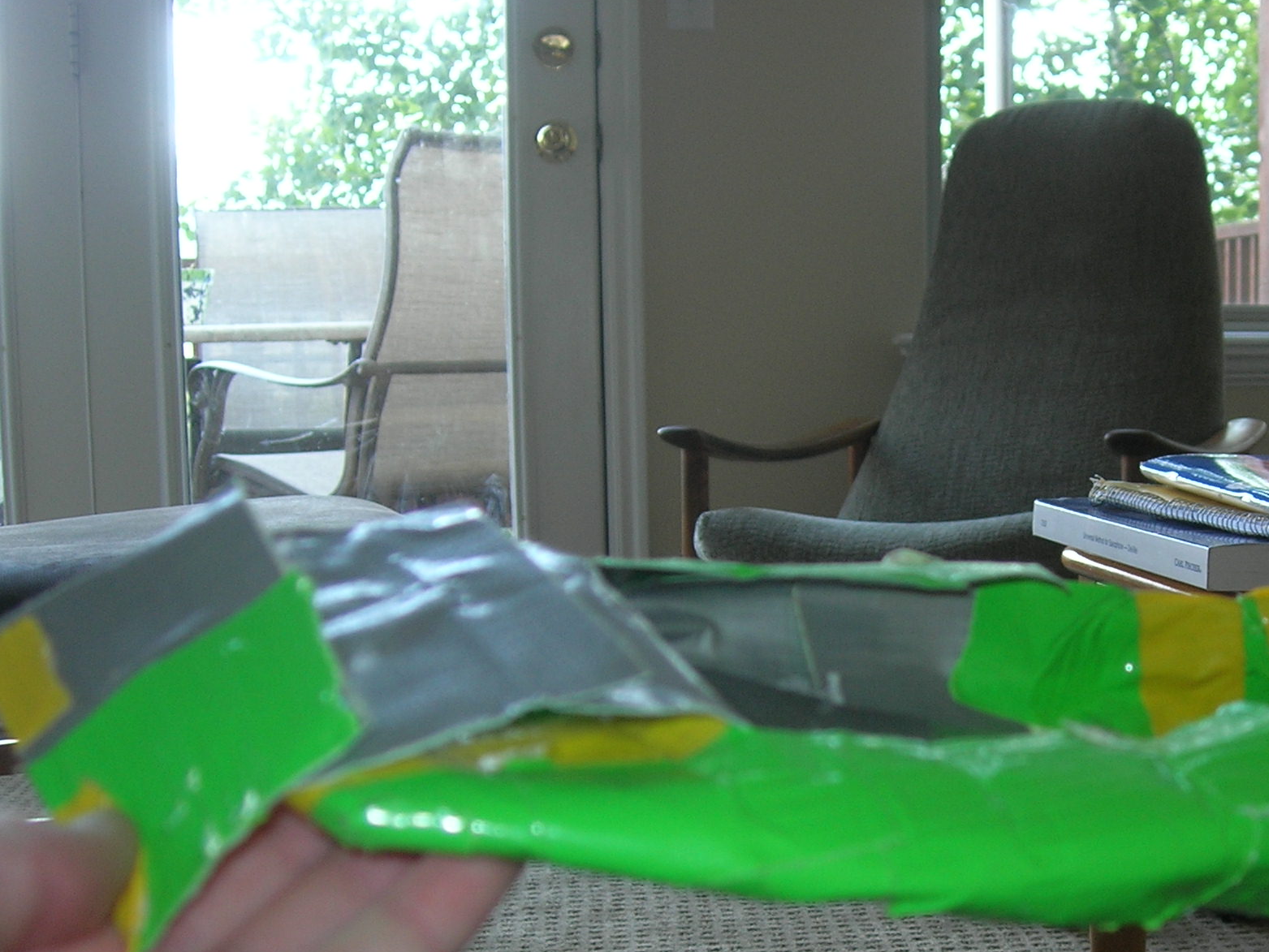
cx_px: 1000
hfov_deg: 30.0
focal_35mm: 63
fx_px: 2310
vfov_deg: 23.1
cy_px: 668
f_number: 2.8
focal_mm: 7.8
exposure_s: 1/30
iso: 64
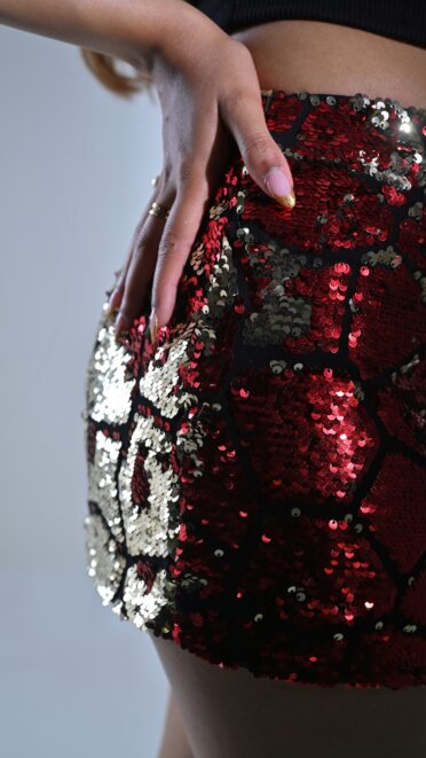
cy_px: 378
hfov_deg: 22.6
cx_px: 218
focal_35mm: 53
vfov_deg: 39.2
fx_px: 1064
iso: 125
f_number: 4.5
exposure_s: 1/200
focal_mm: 50
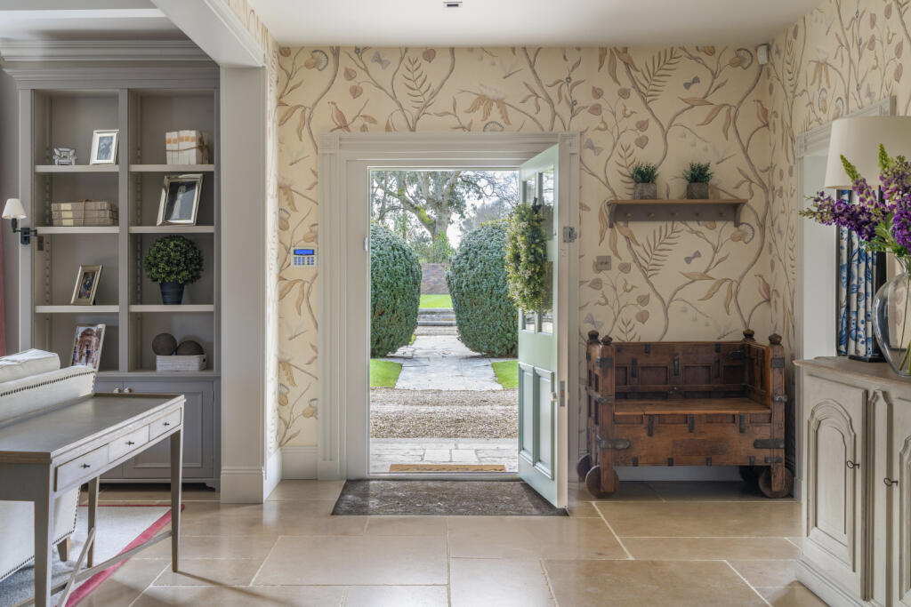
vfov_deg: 33.4
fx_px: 1012
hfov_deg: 48.5
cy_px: 304
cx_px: 456
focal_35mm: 40
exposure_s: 1.3
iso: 200
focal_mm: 40
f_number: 11
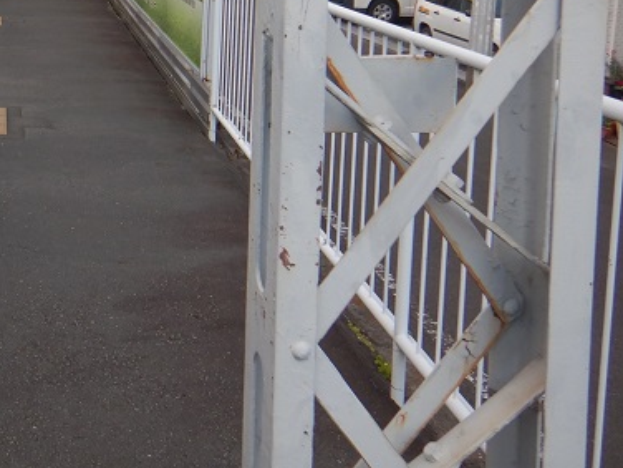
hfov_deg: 34.6
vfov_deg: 27.5
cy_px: 48
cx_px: 23
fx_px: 918
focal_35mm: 51
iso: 125
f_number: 2.8
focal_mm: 4.3
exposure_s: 1/200
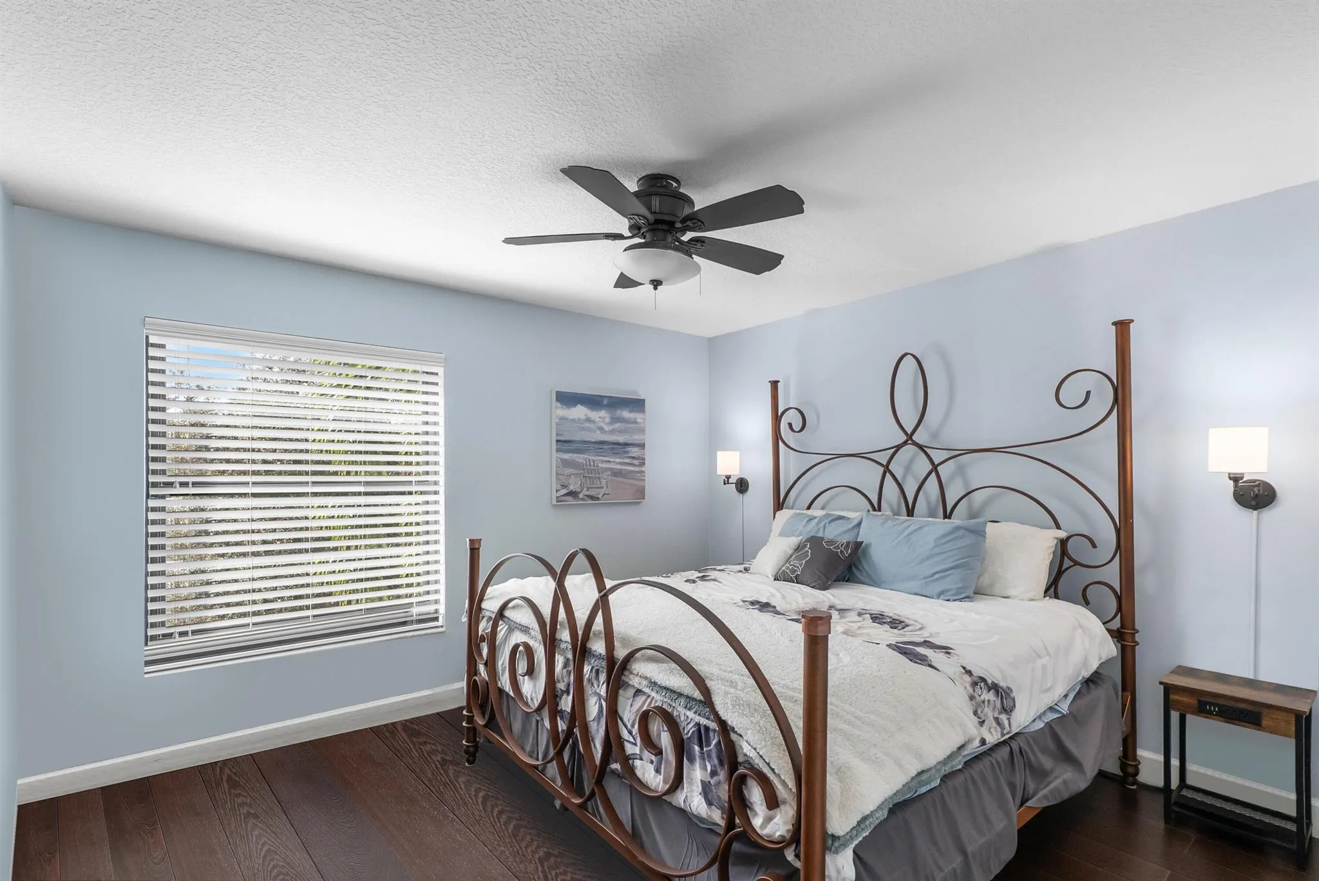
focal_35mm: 16
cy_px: 440
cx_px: 660
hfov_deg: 96.7
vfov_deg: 73.8
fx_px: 586
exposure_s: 1/50
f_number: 9
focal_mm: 16
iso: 3200
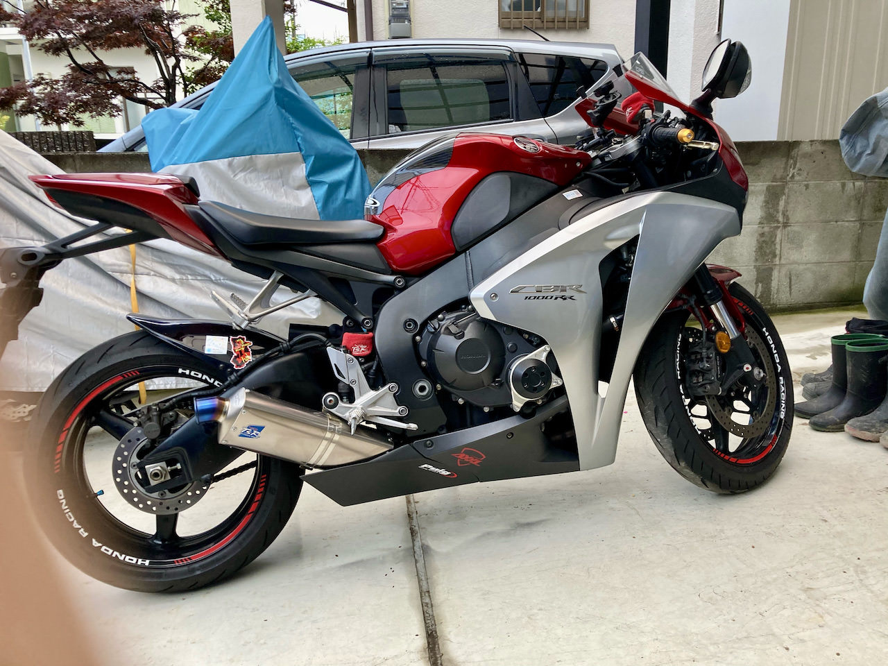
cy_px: 333
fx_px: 718
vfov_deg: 49.7
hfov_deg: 63.4
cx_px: 444
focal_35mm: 28
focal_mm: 3.99
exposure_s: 1/60
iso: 100
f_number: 1.8
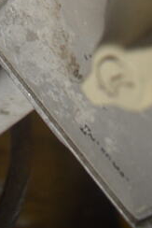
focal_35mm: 101
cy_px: -191
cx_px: -9
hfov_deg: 13.3
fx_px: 639
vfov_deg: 16.6
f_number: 3.5
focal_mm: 18
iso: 800
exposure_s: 1/125
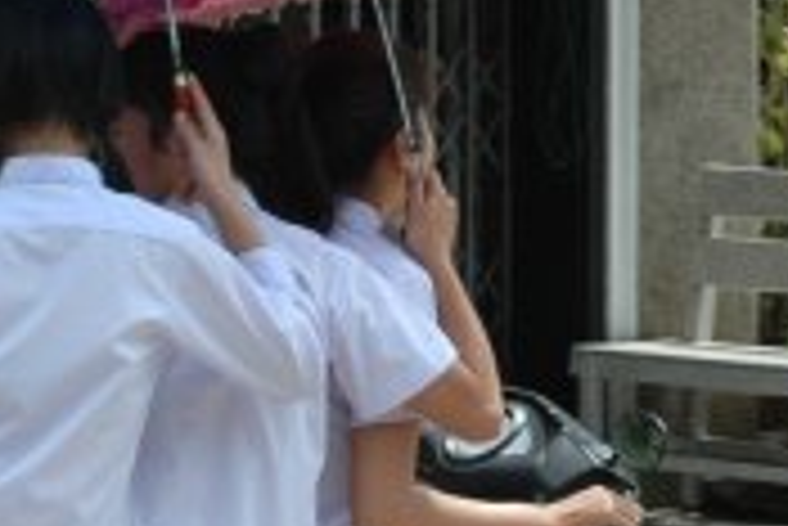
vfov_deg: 4.8
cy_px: 481
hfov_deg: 7.2
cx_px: 99
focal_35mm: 284
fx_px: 6221
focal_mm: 46
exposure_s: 1/250
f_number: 8
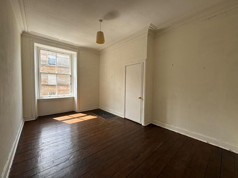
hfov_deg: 102.1
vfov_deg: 85.7
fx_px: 96
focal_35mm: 14
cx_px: 119
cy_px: 89
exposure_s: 1/121
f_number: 2.2
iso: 40
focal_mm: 2.22
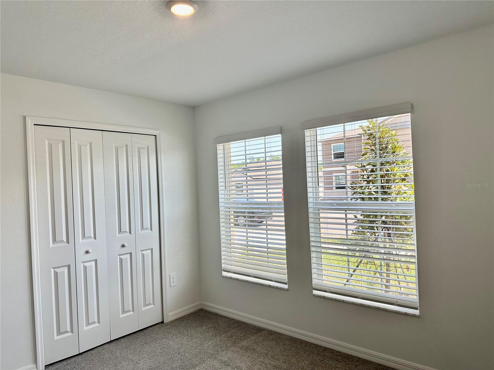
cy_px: 185
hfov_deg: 71.6
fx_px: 343
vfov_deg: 56.8
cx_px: 247
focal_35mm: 24
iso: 80
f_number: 1.78
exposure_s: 1/414
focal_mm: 6.86
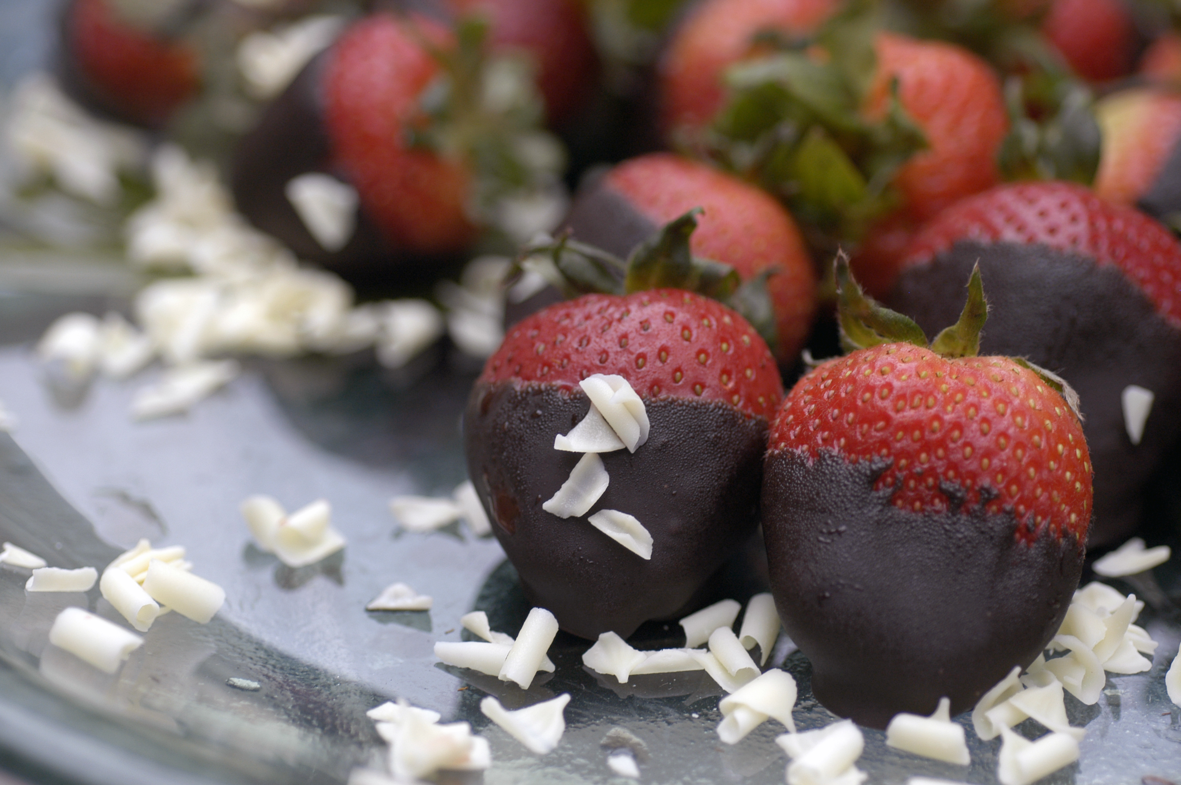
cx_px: 590
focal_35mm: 90
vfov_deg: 15.2
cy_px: 392
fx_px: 2950
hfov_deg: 22.6
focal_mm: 60
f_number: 3.3
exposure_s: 1/180
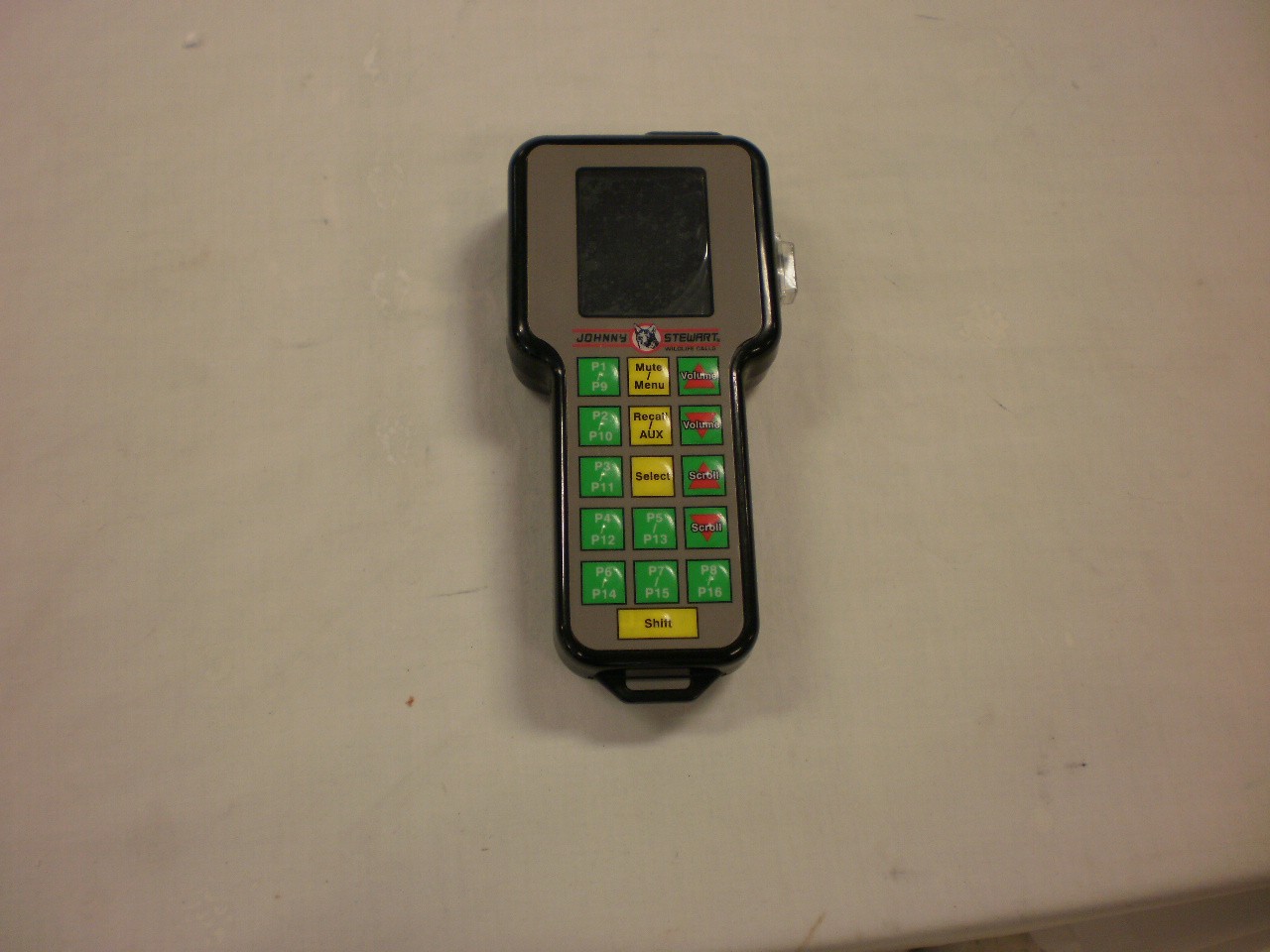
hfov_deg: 51.4
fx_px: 1321
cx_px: 635
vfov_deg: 39.7
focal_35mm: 36
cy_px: 476
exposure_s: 1/40
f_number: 3.1
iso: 100
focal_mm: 6.3
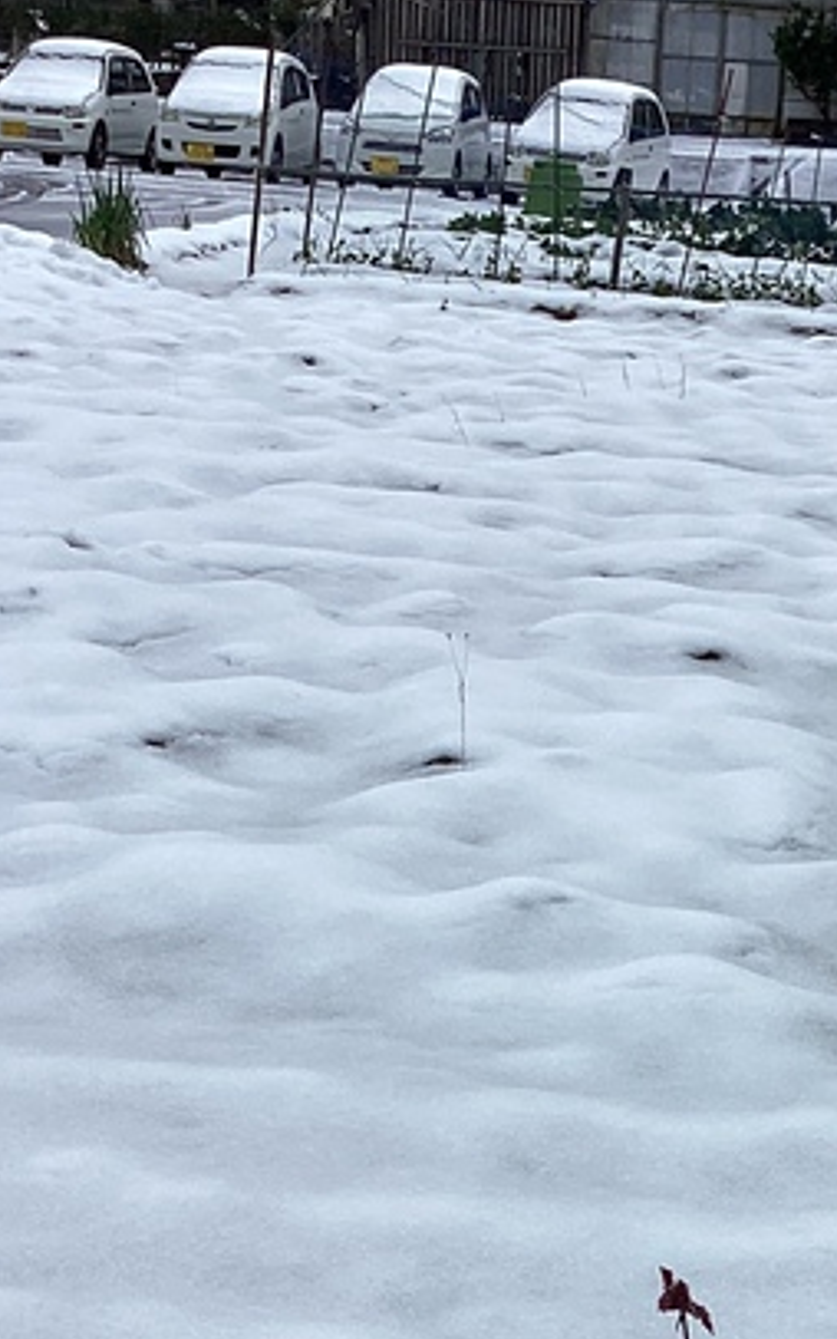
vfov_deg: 24.7
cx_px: 695
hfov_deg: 16.0
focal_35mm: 81
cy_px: 1227
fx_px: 2954
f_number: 2.4
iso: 25
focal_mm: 3.3
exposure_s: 1/473
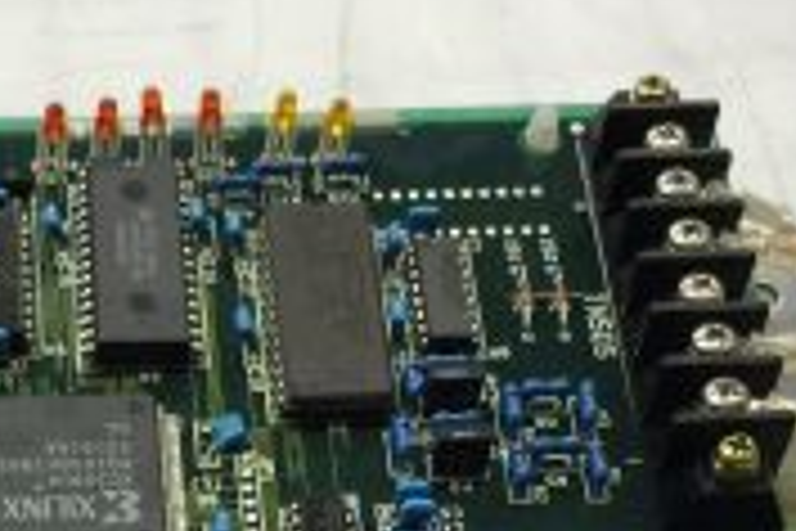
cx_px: 49
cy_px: 832
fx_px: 2255
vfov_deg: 12.6
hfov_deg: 19.6
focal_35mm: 102
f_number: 2.2
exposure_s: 1/30
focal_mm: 4.15
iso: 50
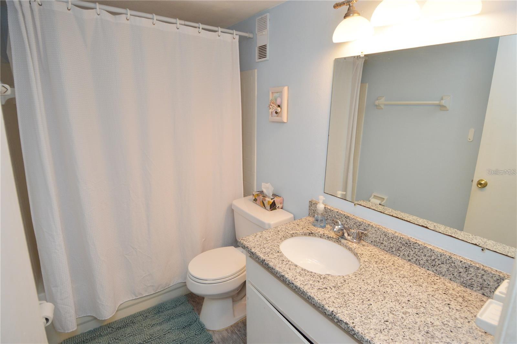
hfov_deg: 90.1
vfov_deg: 67.3
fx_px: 258
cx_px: 258
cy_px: 172
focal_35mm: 18
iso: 400
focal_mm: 12
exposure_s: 1/80
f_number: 4.5
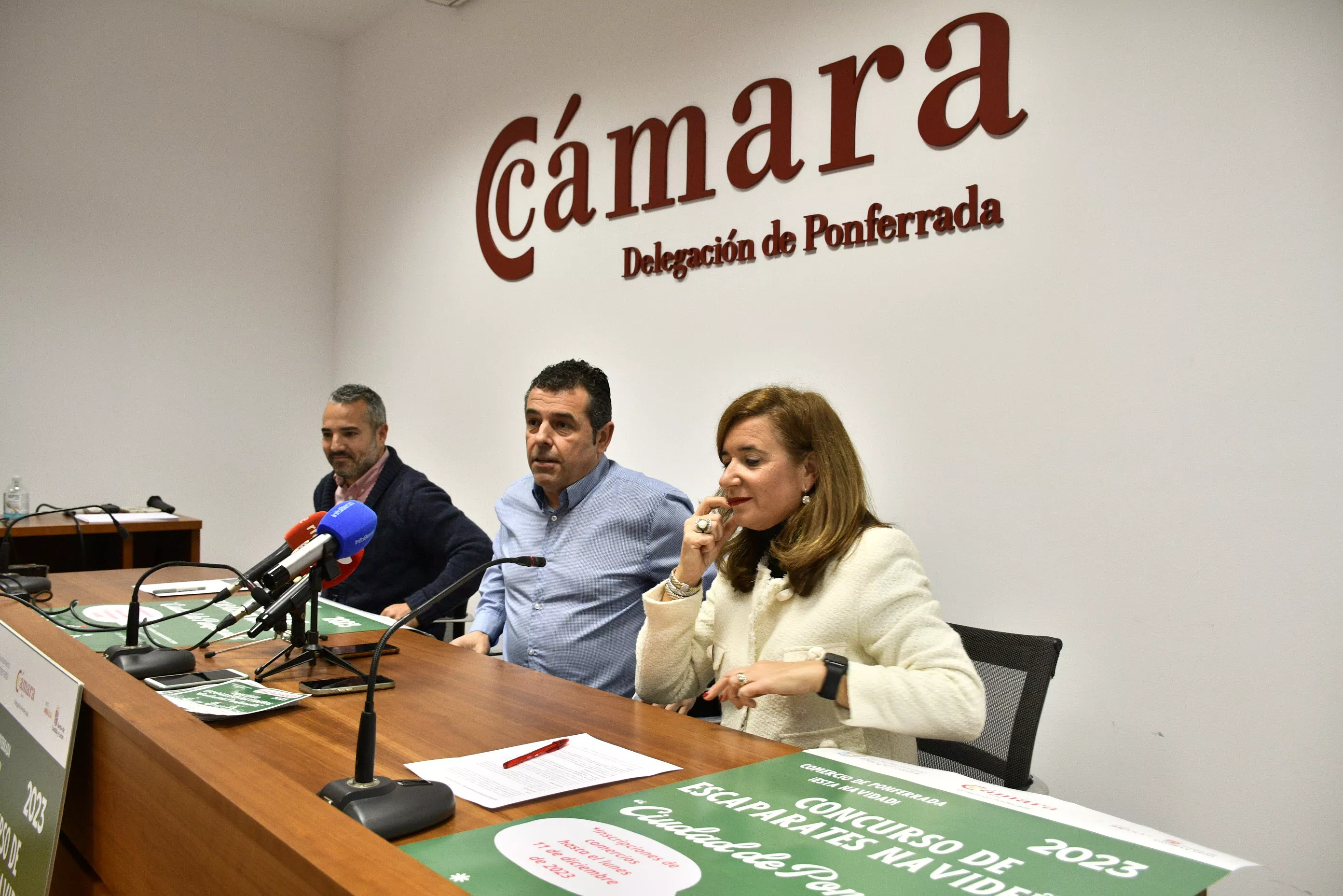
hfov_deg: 61.9
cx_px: 672
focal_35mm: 30
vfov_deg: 43.6
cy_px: 448
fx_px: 1119
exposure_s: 1/160
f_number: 3.5
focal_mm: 20
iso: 800
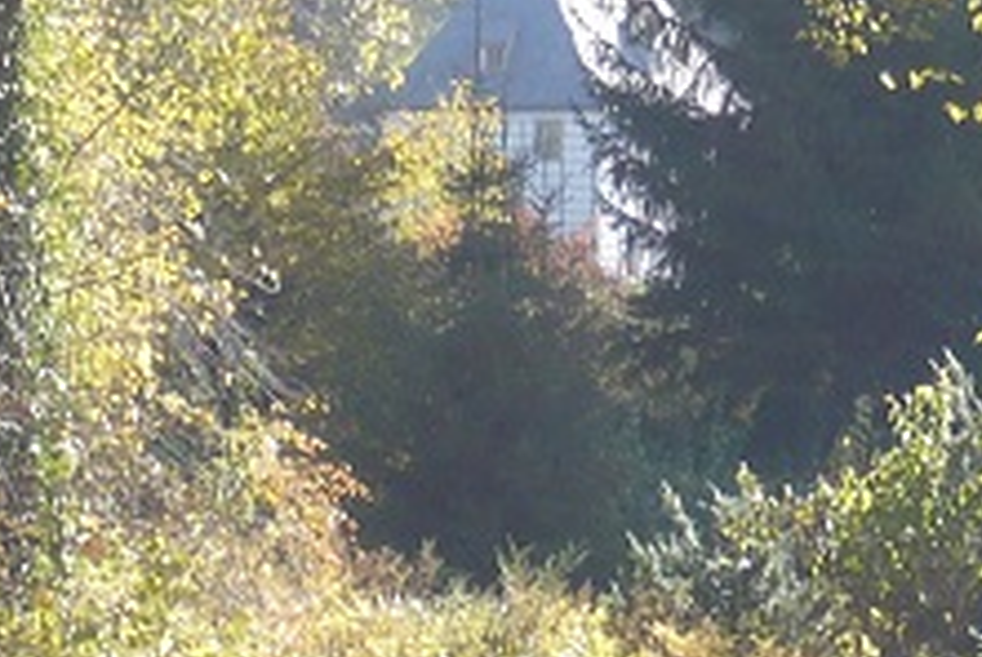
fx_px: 10925
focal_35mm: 400
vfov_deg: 3.4
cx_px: 933
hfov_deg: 5.1
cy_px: 919
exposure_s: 1/125
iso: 125
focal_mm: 16.1
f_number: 4.8
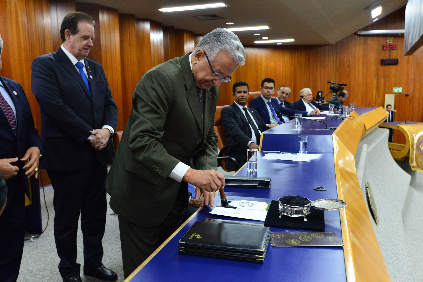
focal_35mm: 35
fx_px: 411
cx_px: 212
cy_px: 141
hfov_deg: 54.4
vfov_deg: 37.9
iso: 2500
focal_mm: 35
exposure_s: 1/60
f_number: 5.6
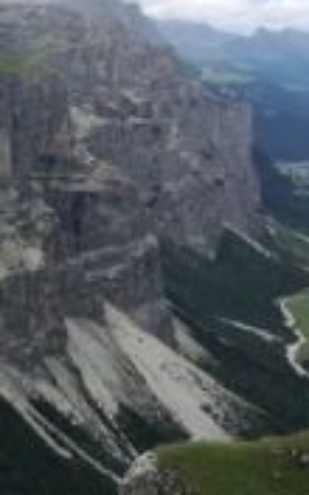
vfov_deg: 31.3
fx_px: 876
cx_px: -90
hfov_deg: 18.6
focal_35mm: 65
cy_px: 172
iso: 50
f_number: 1.8
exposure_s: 1/2481
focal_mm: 3.95
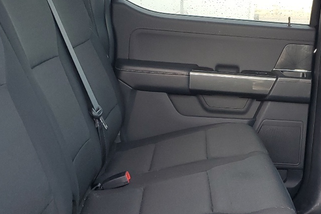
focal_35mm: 67
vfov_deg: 20.2
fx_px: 598
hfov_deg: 29.4
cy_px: 149
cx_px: 257
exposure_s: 1/60.2
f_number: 1.5
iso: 69
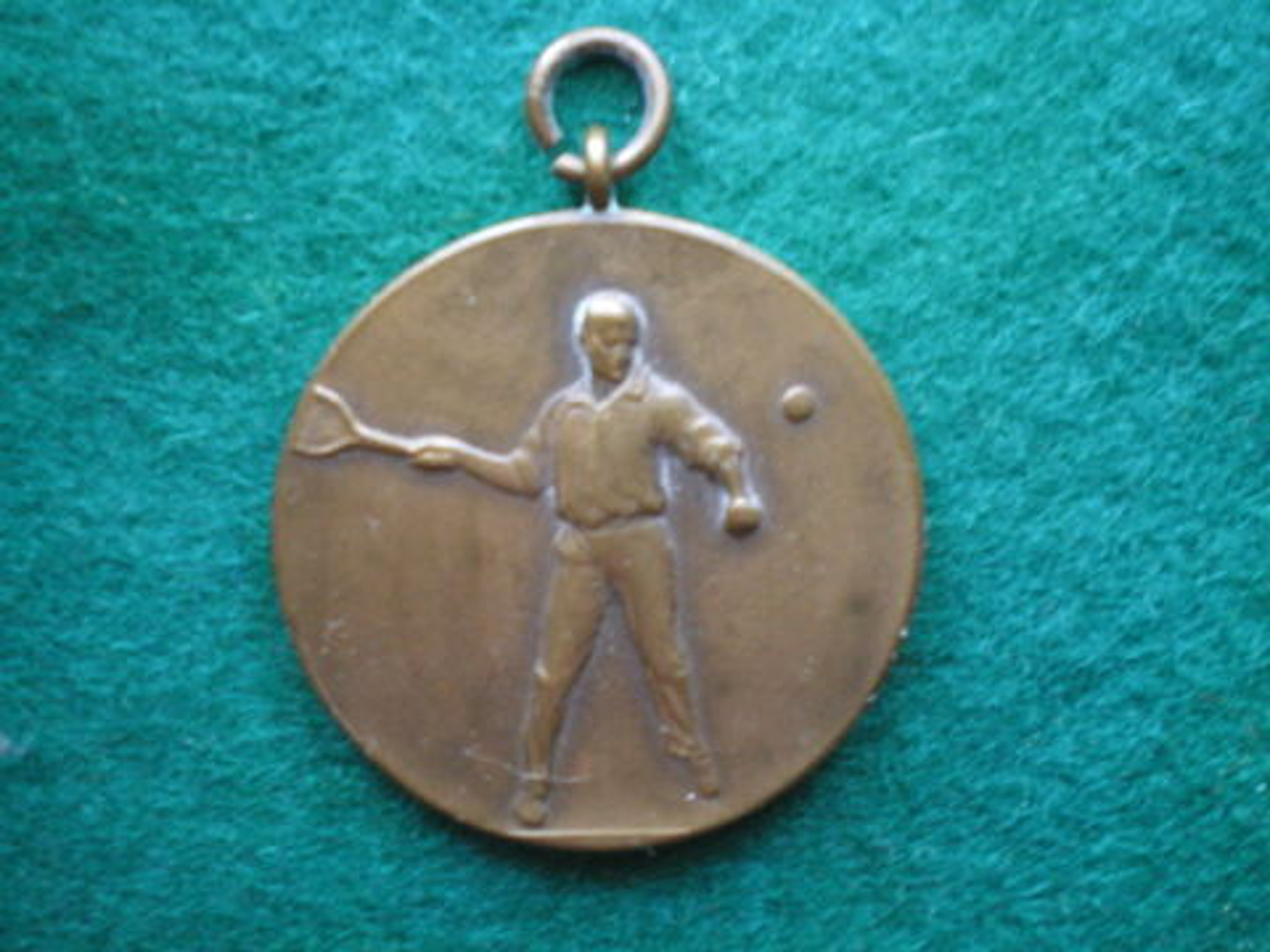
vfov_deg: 37.7
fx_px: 1394
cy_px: 476
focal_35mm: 38
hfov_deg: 49.0
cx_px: 635
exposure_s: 1/4
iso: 400
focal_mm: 6.3
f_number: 3.1
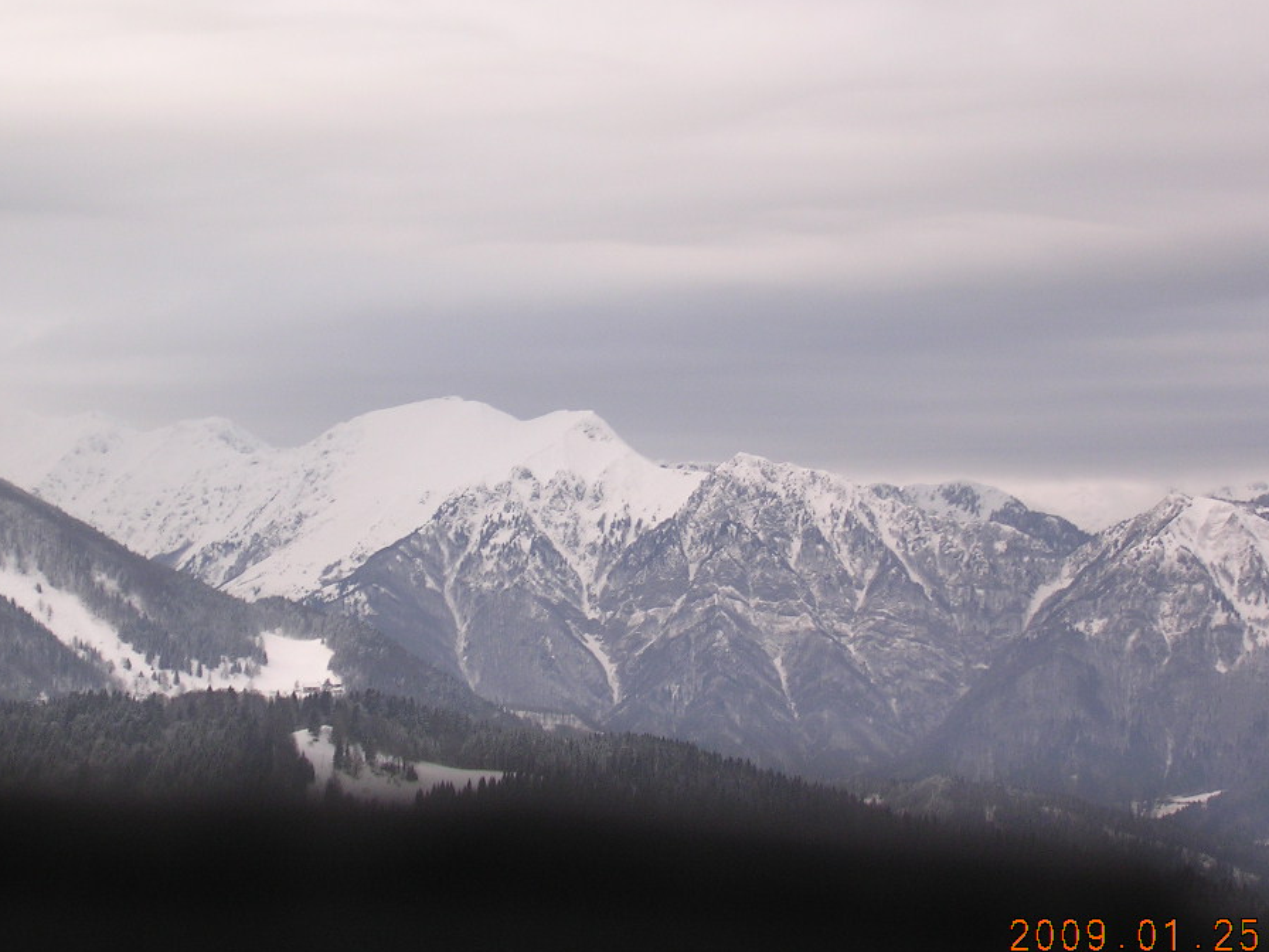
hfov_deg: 16.4
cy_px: 506
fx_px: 4399
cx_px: 622
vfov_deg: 12.3
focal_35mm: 120
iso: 100
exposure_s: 1/173
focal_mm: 15.9
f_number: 4.6
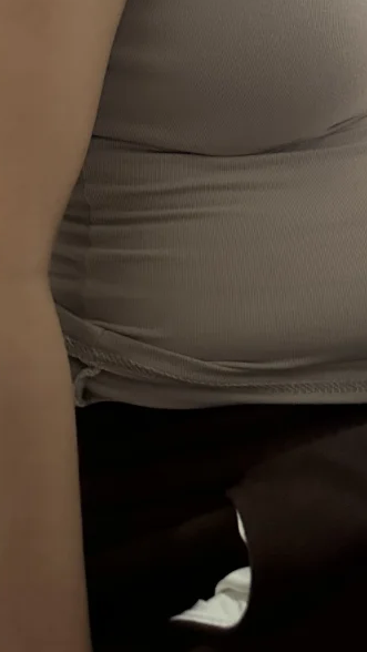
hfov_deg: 18.8
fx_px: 1107
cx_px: 216
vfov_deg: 28.3
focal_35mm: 64
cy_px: -144
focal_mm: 6.86
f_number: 1.78
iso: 640
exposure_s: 1/50
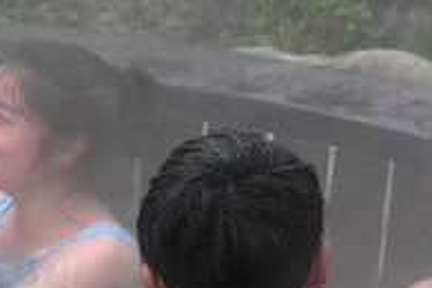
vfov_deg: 6.2
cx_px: -454
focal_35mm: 222
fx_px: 2664
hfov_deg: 8.7
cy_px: 177
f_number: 2.8
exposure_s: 1/80
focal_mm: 24
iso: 100
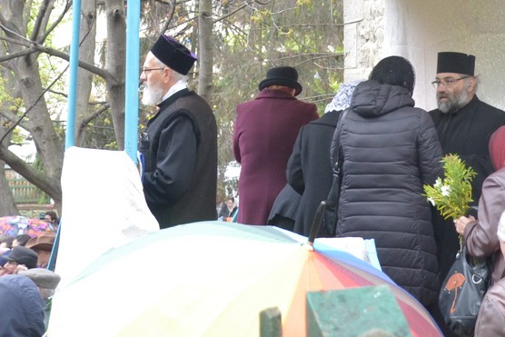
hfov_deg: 19.8
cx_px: 287
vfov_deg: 13.2
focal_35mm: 103
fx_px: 1445
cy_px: 36
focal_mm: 20
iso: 640
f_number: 3.5
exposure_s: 1/200
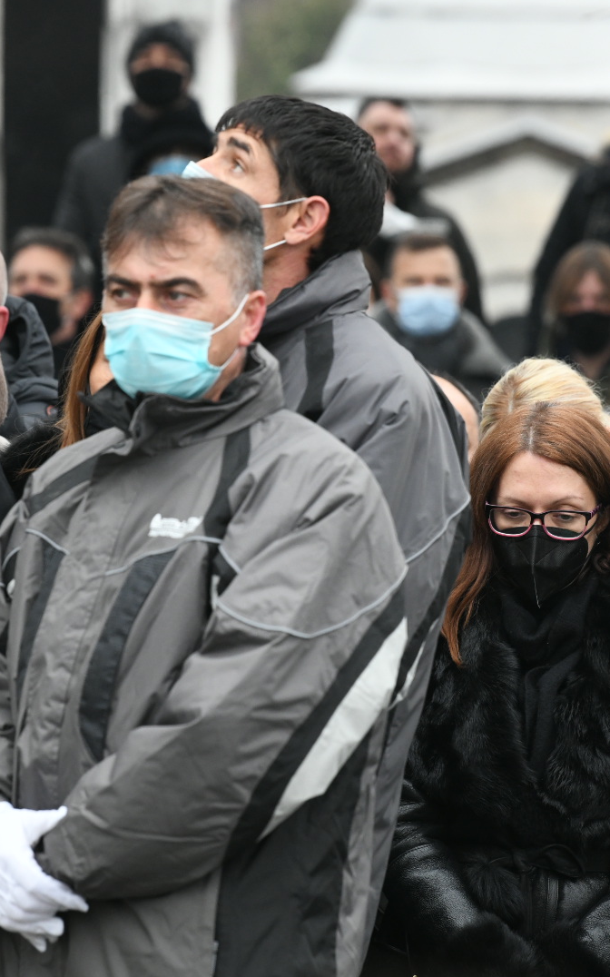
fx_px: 8170
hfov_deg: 4.3
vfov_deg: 6.8
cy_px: 488
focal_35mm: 307
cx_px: 254
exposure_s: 1/200
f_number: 5.6
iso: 2000
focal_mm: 200
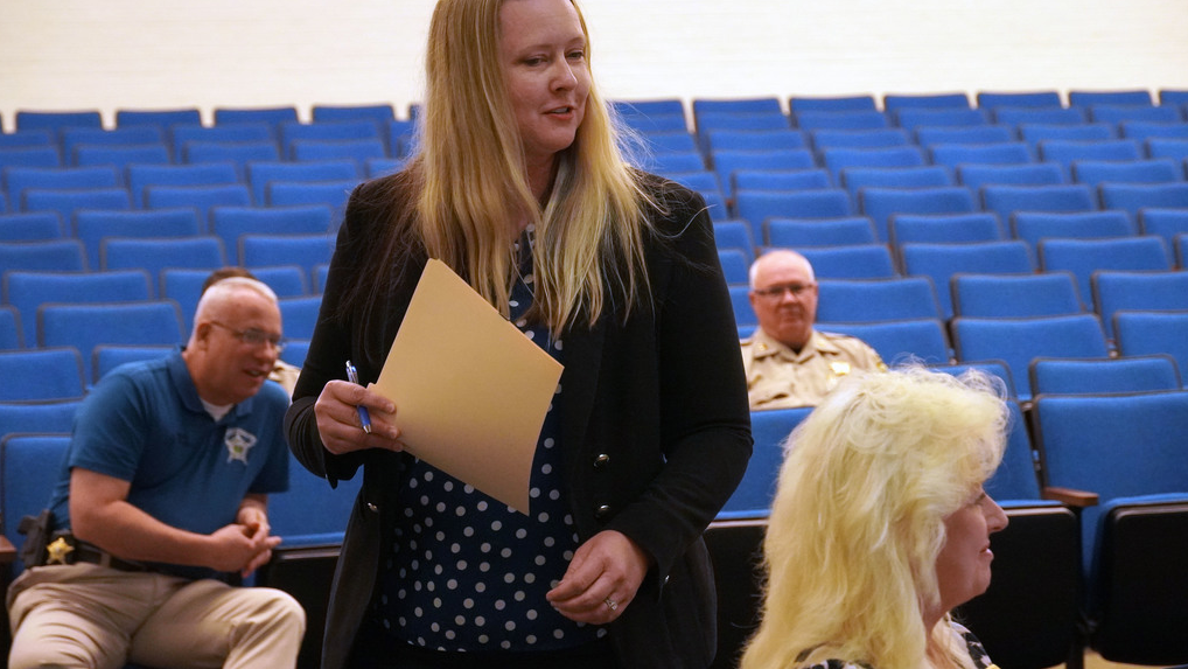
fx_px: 3686
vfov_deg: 10.4
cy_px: 283
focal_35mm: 117
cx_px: 593
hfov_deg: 18.3
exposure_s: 1/160
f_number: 5.6
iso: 4000
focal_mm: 74
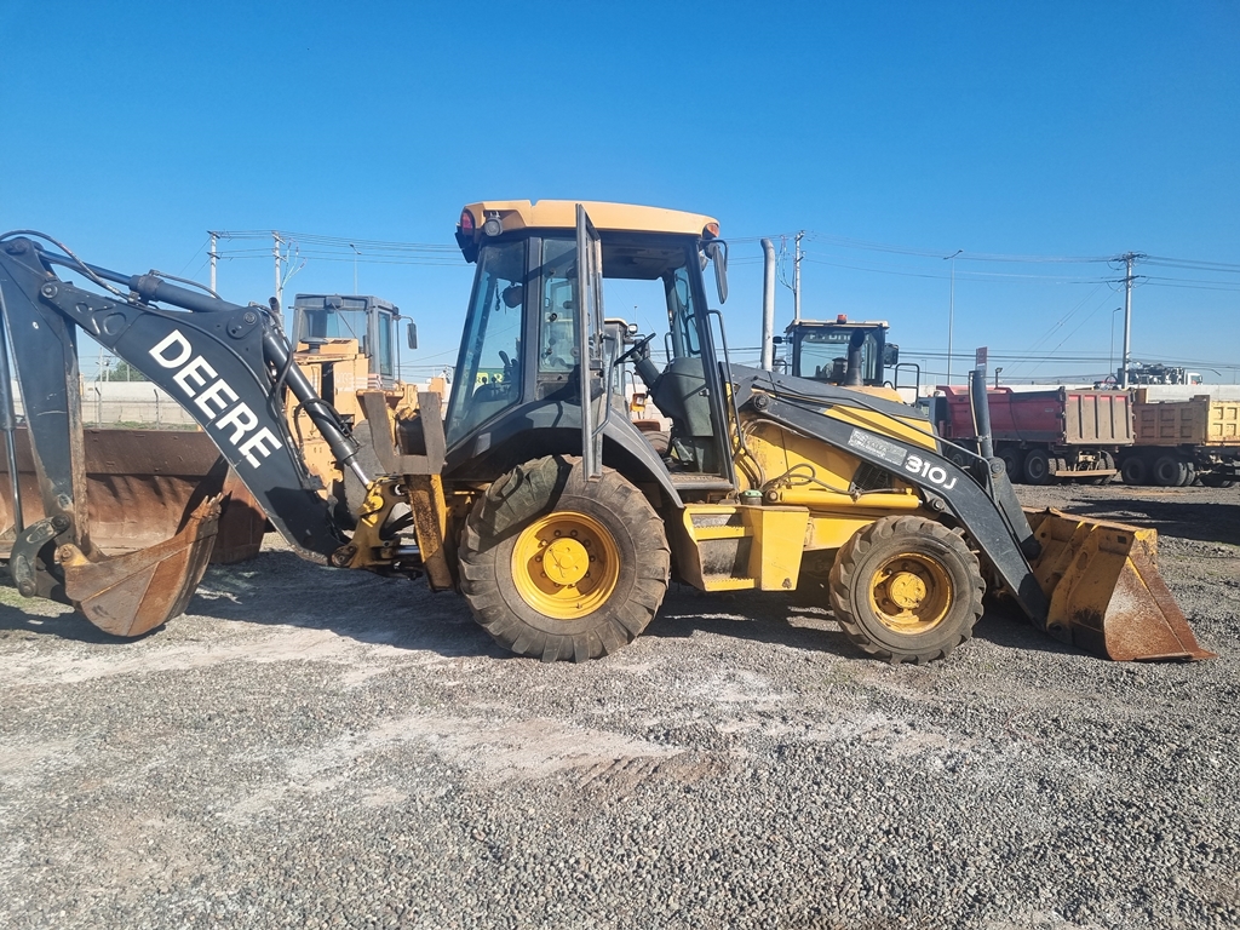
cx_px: 620
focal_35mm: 26
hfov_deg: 67.3
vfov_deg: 53.1
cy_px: 465
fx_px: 931
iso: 50
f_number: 1.8
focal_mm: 5.4
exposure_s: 1/1888
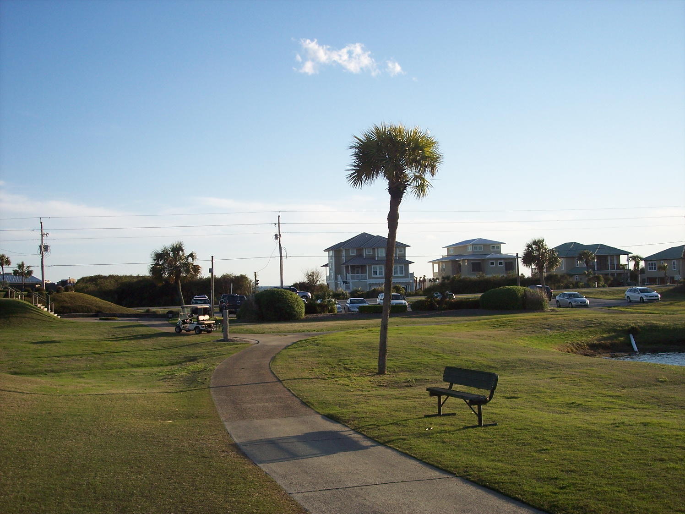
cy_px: 257
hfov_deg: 47.9
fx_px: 772
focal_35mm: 39
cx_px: 342
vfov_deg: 36.8
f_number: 4
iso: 100
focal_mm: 8
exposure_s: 1/750
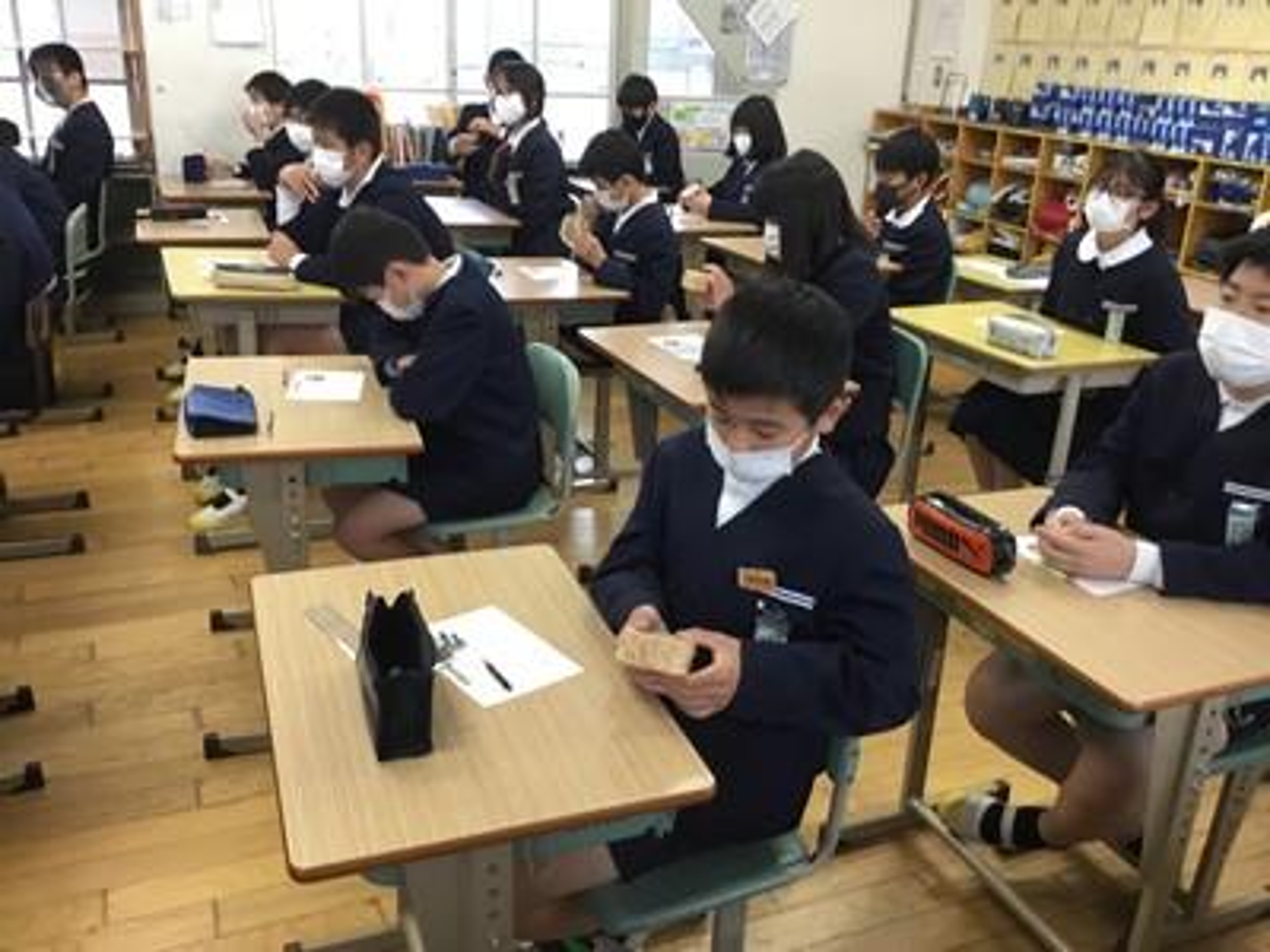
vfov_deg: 45.4
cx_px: 635
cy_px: 476
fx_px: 1137
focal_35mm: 31
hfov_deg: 58.4
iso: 80
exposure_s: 1/30
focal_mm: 3.3
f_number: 2.4
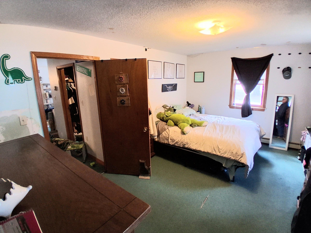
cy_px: 116
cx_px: 156
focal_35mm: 17
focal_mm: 1.4
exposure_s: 1/40
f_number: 2.2
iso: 250
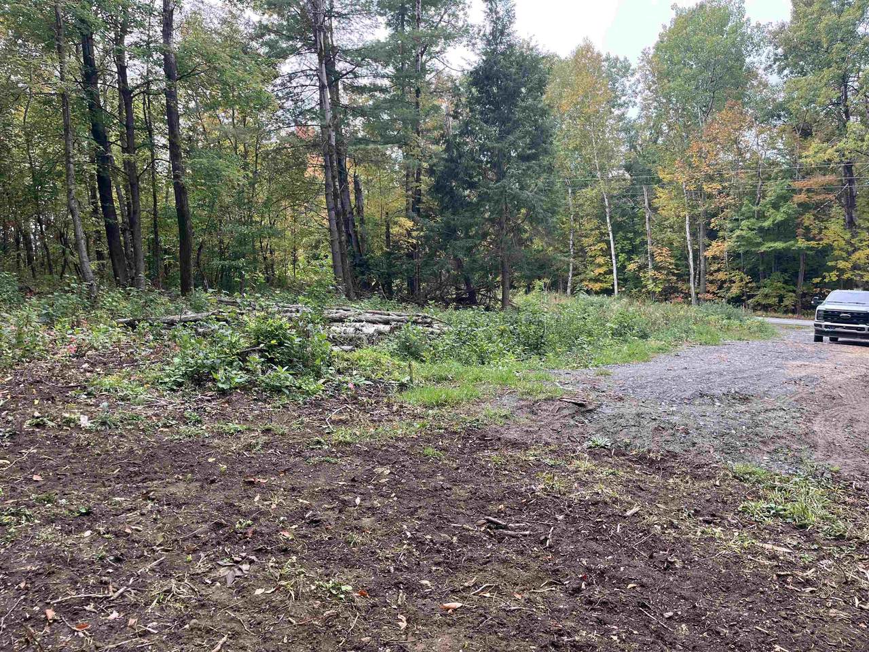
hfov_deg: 67.3
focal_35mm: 26
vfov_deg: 53.1
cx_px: 434
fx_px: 653
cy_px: 326
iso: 50
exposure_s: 1/425
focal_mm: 5.1
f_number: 1.6
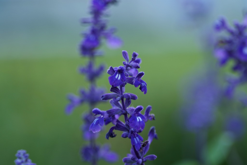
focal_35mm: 135
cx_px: 124
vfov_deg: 10.2
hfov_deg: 15.2
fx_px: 926
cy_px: 82
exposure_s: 1/30
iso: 200
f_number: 3.2
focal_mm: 90
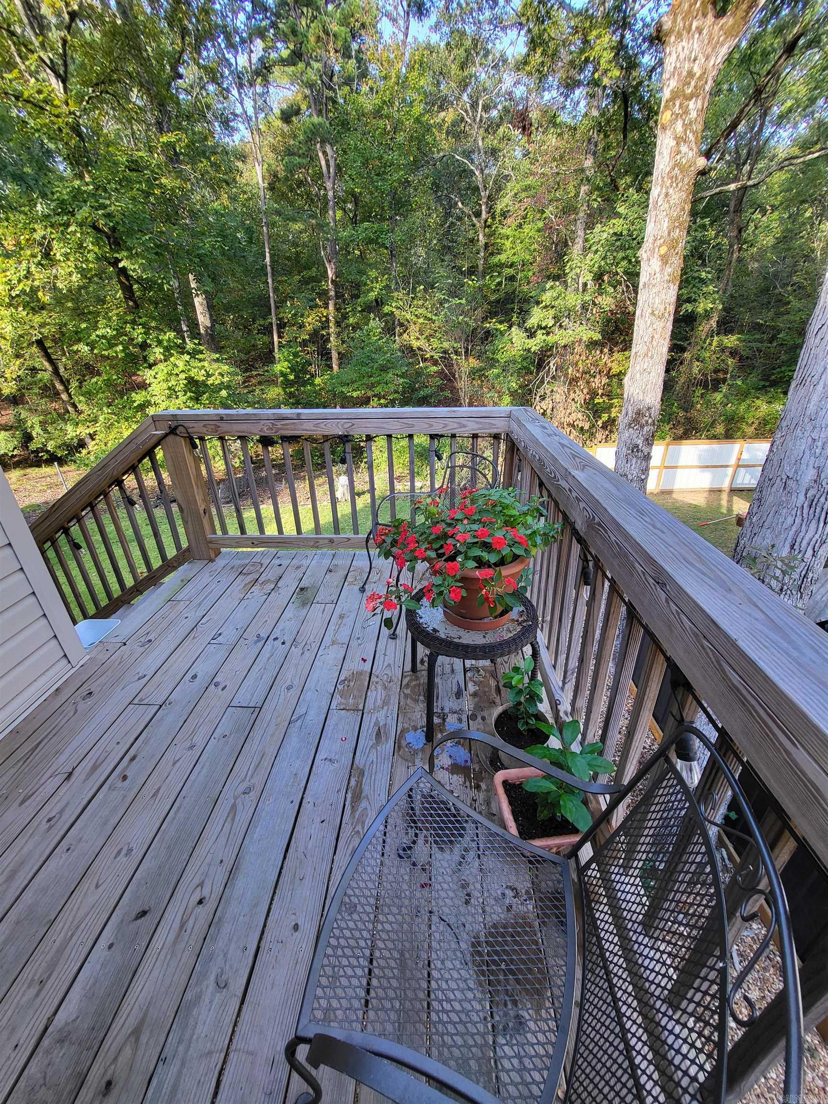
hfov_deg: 89.9
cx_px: 414
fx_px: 415
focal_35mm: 13
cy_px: 552
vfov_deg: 106.2
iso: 50
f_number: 2.2
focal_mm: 1.74
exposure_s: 1/60
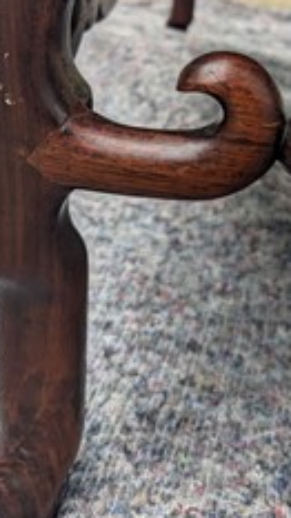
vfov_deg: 43.4
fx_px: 618
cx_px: 183
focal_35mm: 45
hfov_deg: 26.4
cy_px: 104
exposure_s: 1/129
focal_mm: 6.81
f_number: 1.85
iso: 23
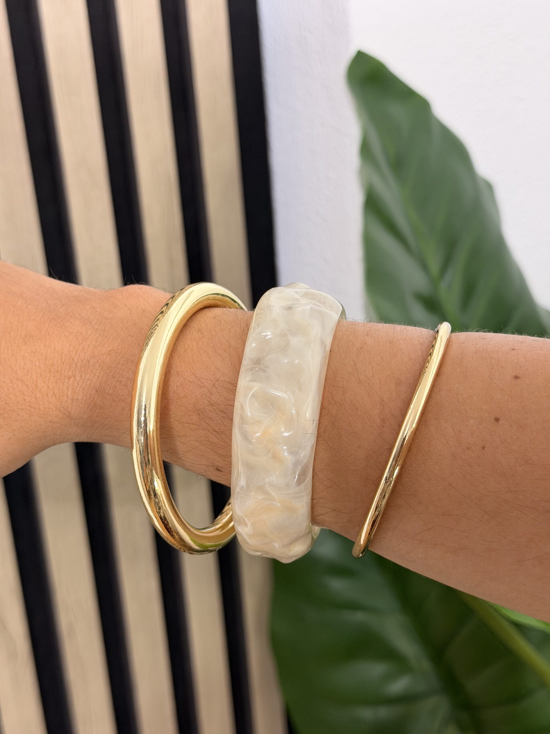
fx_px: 1017
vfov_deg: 39.7
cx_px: 275
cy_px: 367
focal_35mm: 48
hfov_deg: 30.3
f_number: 1.78
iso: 80
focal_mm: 6.76
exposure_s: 1/100
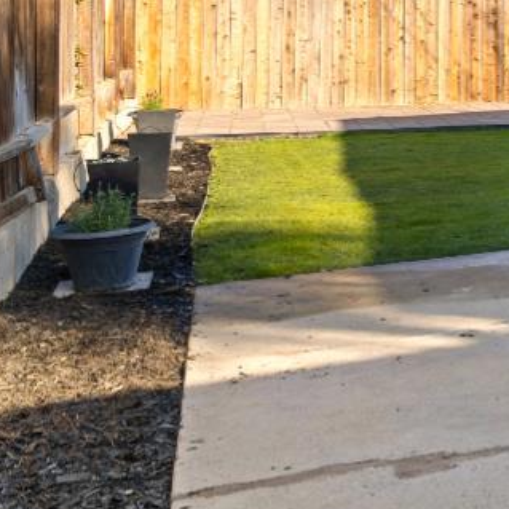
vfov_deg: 24.7
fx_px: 1131
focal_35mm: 68
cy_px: 55
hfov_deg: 16.1
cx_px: 1136
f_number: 7.1
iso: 100
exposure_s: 1/500
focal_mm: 17
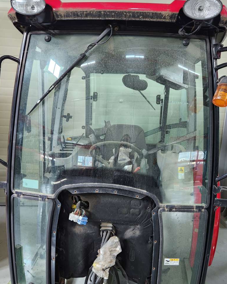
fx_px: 260
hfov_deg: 47.1
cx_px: 112
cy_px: 156
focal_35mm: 31
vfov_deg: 57.1
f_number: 1.8
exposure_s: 1/120
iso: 320
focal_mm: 5.4
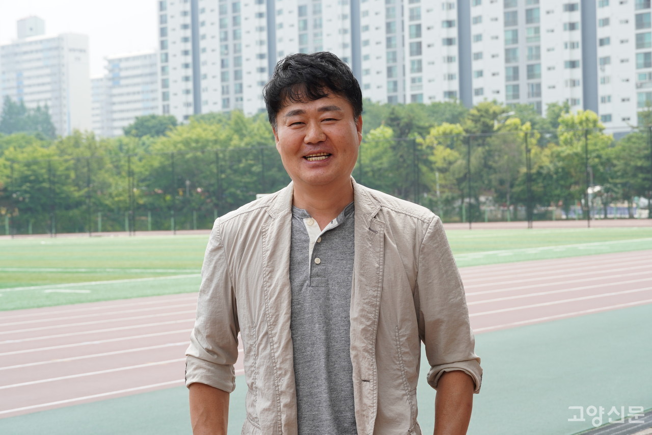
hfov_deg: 25.5
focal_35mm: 80
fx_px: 1440
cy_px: 218
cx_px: 326
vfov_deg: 17.2
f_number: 8
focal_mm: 53
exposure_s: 1/160
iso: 125
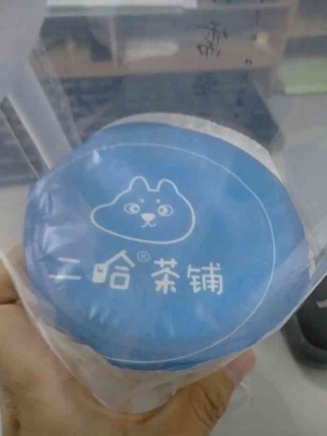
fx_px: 277
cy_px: 218
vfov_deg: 76.4
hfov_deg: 61.1
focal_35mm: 22
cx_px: 164
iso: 1250
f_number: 2.2
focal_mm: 3.81
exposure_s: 1/20
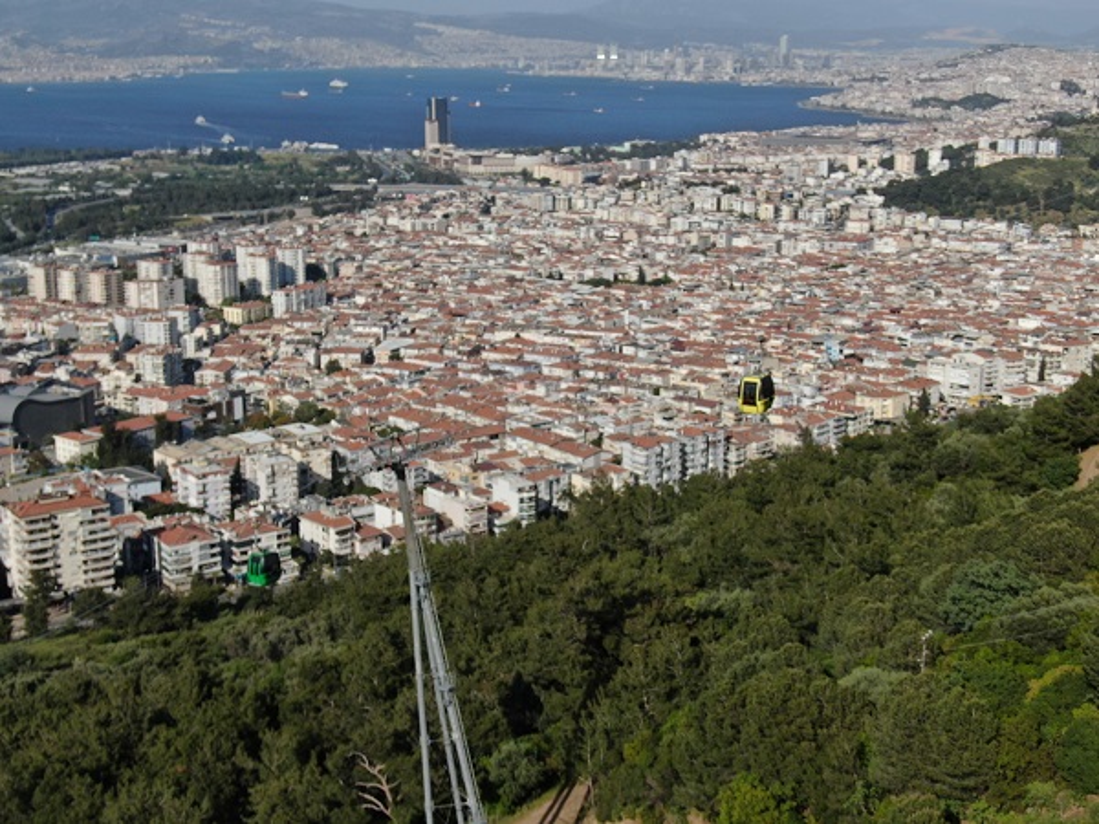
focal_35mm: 48
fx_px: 1524
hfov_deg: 39.7
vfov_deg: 30.3
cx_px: 550
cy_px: 412
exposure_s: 1/1250
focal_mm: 8.6
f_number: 3.8
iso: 100
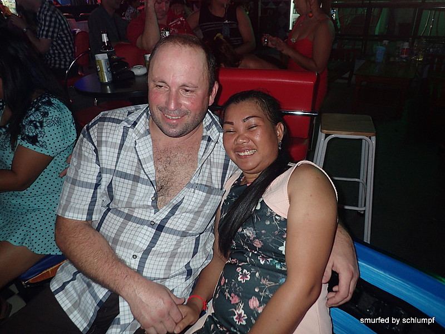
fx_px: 321
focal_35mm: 25
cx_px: 222
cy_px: 167
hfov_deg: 69.4
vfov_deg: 54.9
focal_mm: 4.5
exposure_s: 1/30
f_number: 2
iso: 200
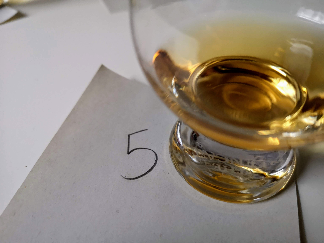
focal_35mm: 27
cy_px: 122
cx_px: 162
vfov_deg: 51.4
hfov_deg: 65.3
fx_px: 253
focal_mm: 5.58
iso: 640
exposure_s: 1/33.3
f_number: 1.8
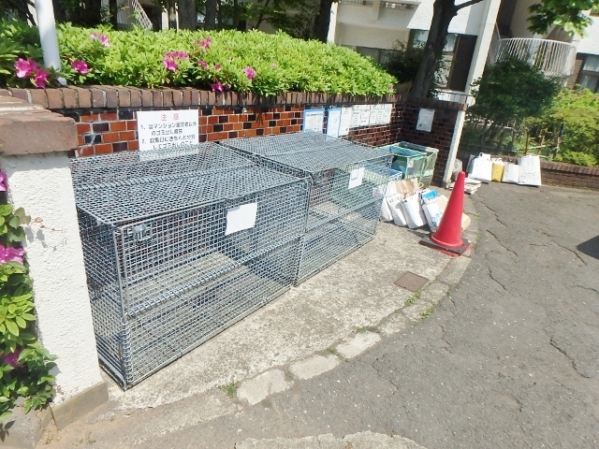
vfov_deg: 63.4
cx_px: 300
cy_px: 224
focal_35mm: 21
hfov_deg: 79.0
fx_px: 363
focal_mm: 3.7
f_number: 6
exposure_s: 1/500
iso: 125
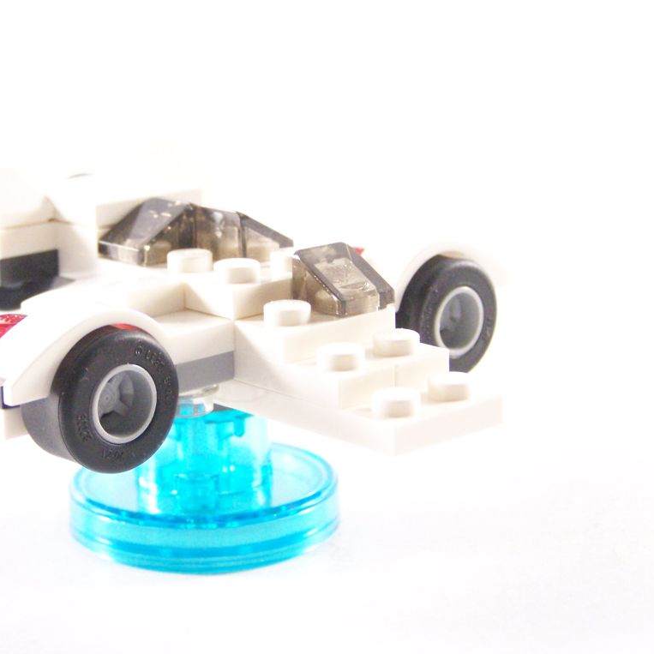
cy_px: 326
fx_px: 1902
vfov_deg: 19.5
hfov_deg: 19.5
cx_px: 232
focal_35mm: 89
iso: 400
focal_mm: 12.4
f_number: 3.2
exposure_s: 1/45
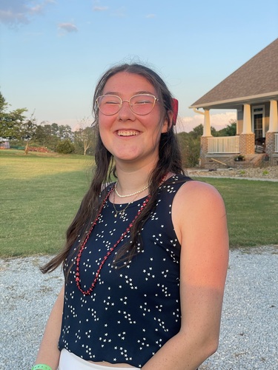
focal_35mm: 52
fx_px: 557
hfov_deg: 28.0
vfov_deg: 36.8
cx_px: 139
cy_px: 185
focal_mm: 6
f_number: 2
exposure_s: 1/234
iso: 25
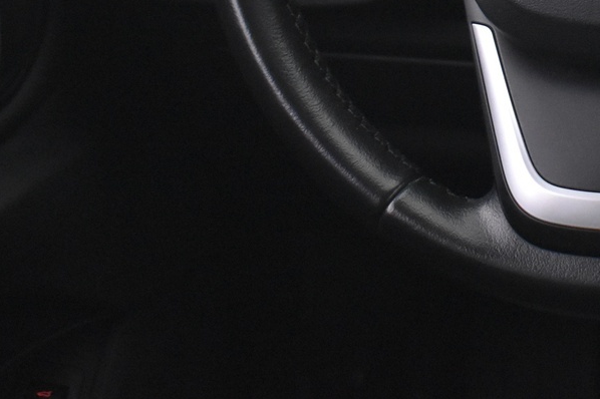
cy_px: -140
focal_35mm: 122
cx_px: 650
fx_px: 2032
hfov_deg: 16.3
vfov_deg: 10.9
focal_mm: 30
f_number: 4.2
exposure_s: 1/20
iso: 3200
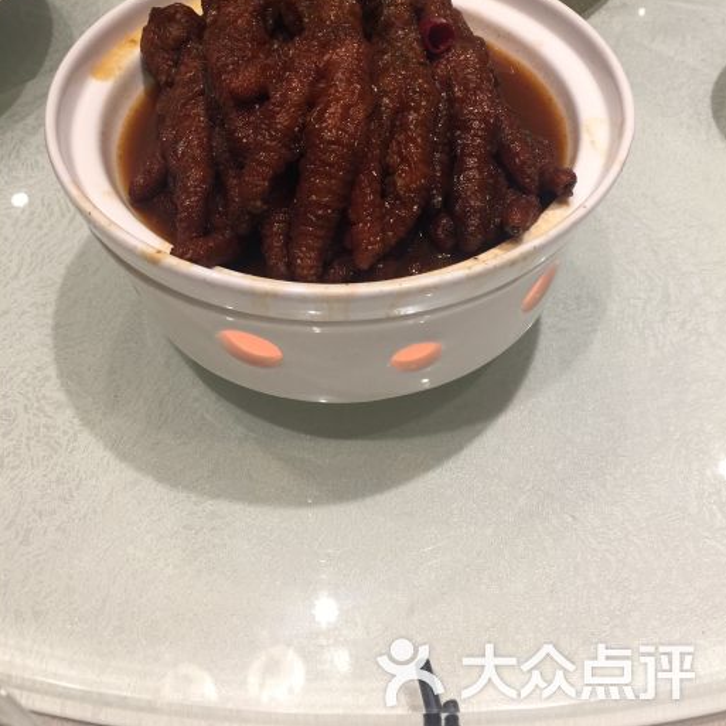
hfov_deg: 47.2
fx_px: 830
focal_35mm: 35
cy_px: 250
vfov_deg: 46.6
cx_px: 360
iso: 40
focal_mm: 4.15
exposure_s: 1/17
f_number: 2.2
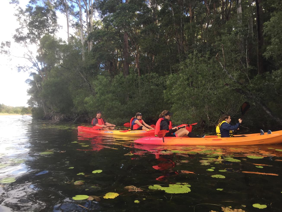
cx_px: 141
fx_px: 236
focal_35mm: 29
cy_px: 106
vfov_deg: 48.2
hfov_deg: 61.7
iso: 32
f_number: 2.2
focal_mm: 4.15
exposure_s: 1/359
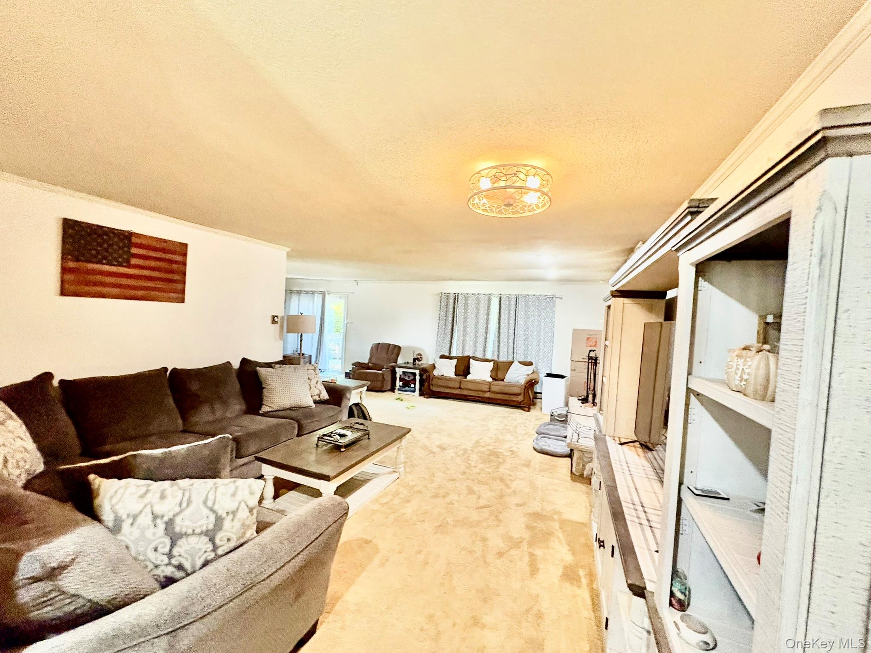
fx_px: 352
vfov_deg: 85.7
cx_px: 436
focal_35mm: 14
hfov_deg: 102.1
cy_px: 326
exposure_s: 1/60
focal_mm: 2.22
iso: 640
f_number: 2.2
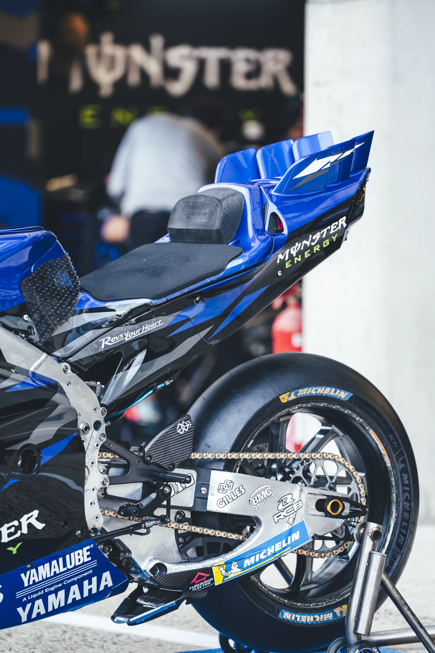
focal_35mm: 180
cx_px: 218
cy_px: 326
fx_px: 3262
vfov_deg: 11.4
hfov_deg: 7.6
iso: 100
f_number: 2.8
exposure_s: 1/200
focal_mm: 180
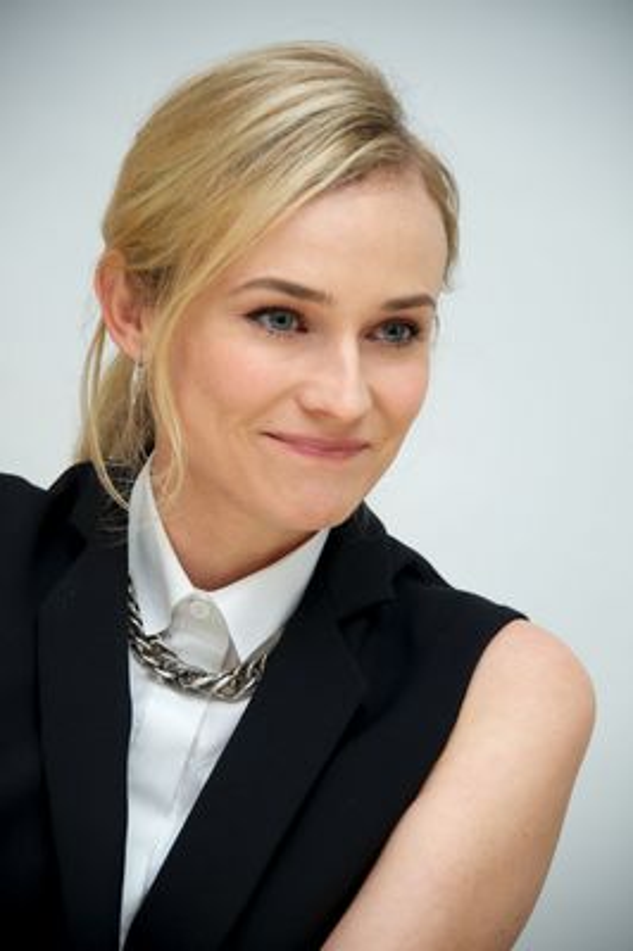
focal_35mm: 190
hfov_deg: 7.2
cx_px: 316
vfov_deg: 10.8
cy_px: 476
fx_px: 5020
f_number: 5.6
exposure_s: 1/60
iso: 400
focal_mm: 190
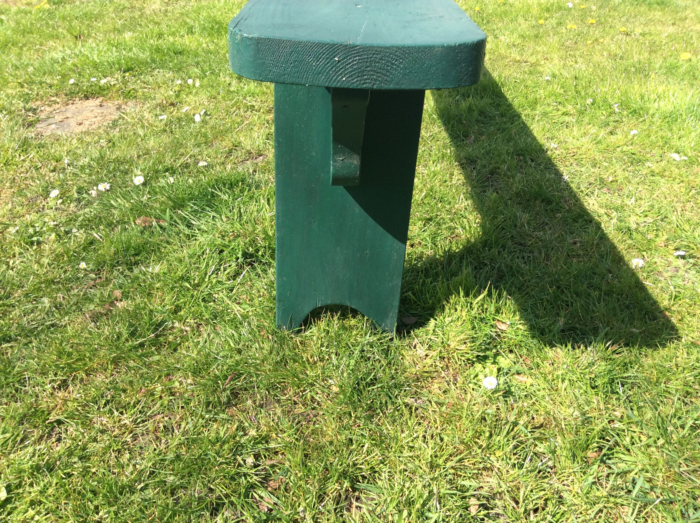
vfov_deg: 44.1
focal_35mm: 32
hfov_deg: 56.9
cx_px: 350
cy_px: 262
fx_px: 646
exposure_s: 1/506
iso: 32
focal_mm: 3.3
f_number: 2.4
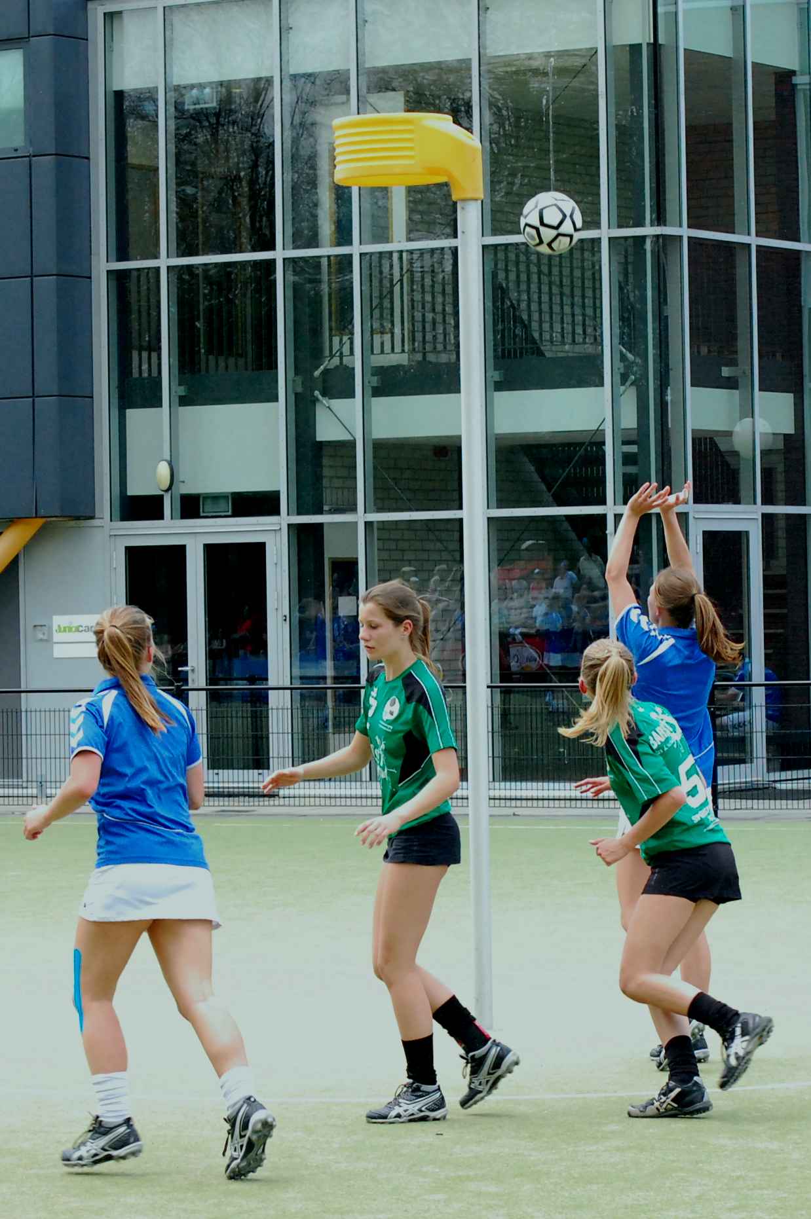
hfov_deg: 16.5
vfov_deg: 24.6
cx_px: 406
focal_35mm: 82
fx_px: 2793
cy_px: 610
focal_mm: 55
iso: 1600
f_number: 8
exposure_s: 1/400
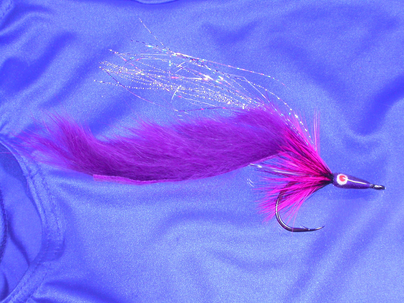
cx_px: 202
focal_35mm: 76
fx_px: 887
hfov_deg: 25.7
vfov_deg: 19.4
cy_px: 152
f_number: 9.8
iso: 111
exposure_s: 1/4.4
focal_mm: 15.8
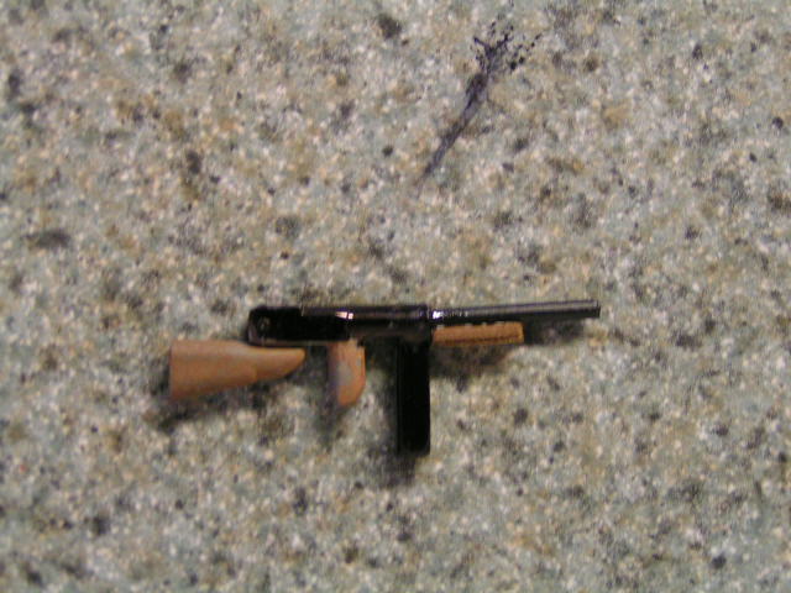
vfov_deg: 20.4
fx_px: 1645
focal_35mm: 72
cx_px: 396
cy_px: 296
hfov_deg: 27.0
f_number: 3.2
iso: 200
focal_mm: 11
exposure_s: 1/10
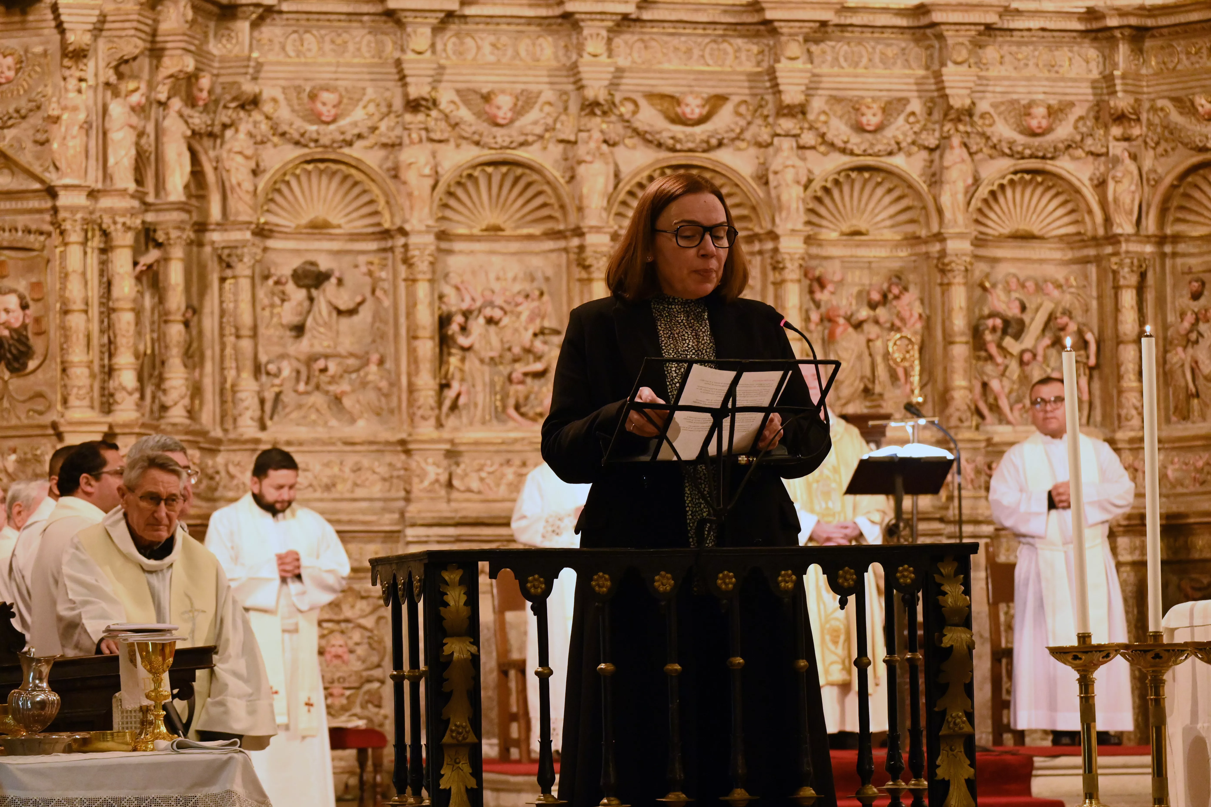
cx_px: 606
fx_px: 4238
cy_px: 404
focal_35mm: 126
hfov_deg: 16.3
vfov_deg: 10.9
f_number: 5
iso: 3200
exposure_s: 1/50
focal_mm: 84
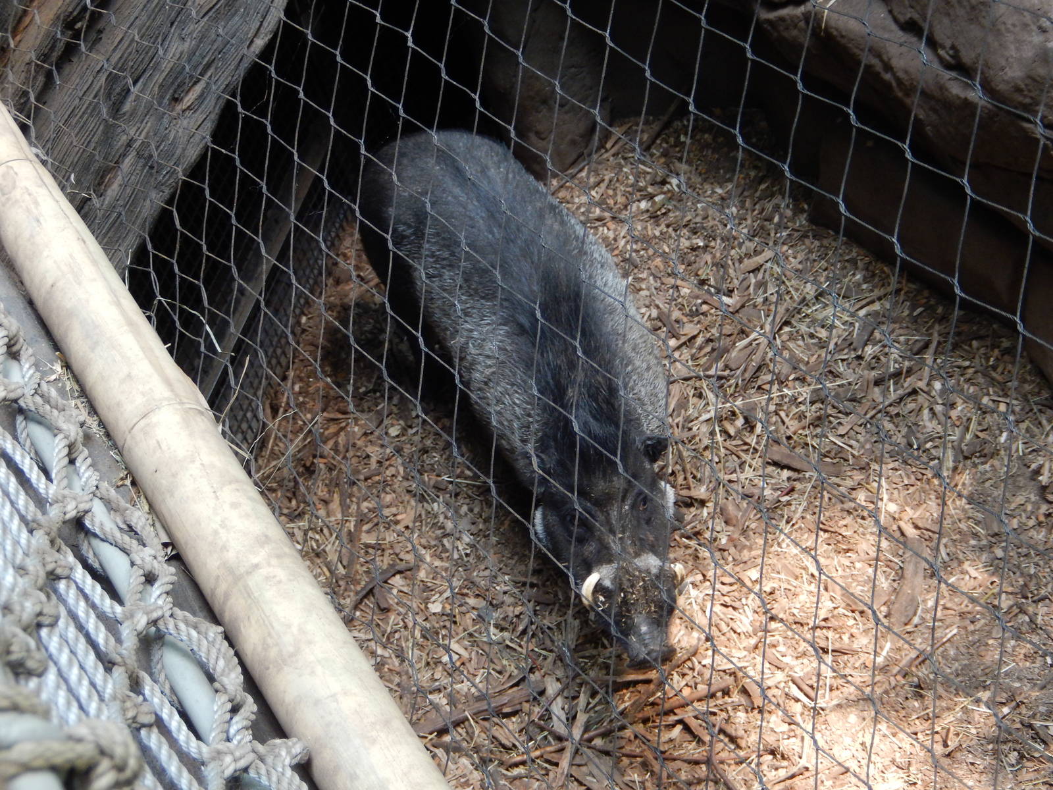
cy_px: 395
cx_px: 526
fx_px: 2038
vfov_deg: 21.9
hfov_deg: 29.0
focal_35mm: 67
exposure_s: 1/30
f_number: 4.8
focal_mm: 12
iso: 280
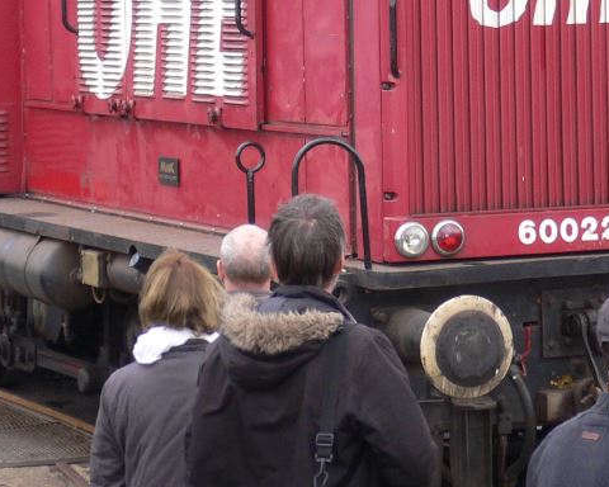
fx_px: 2902
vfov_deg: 9.6
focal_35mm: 161
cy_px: 53
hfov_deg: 12.0
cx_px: 308
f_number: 4
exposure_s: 1/50
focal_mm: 11
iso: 100
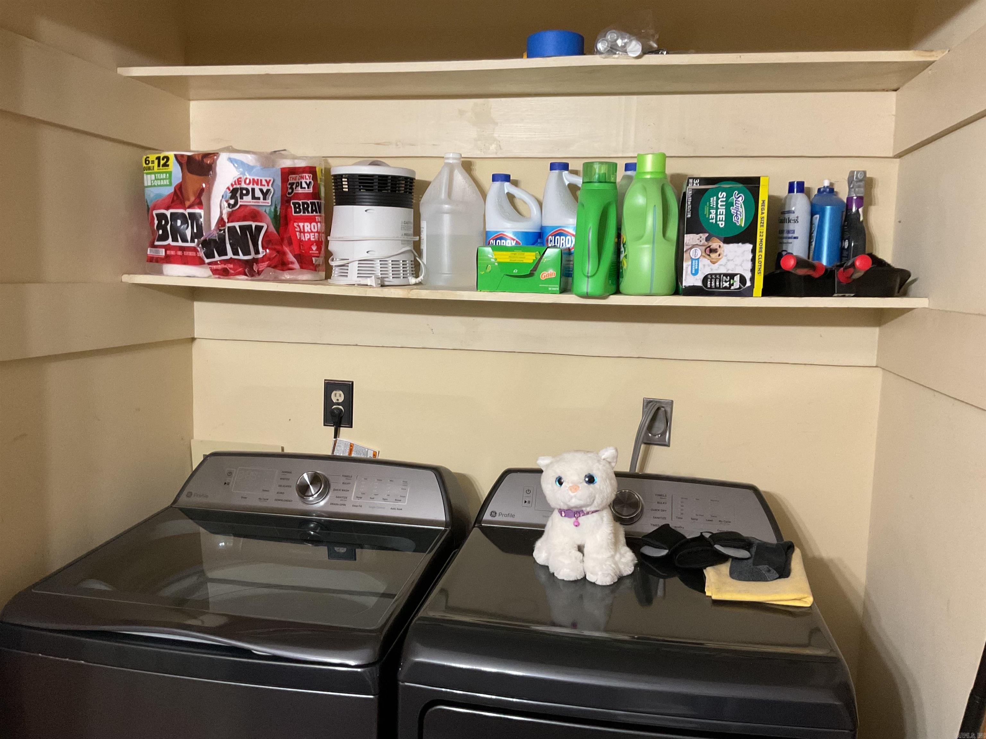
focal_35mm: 29
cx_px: 493
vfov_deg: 48.2
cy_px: 370
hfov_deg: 61.7
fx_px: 826
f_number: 1.8
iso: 250
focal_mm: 3
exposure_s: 1/60
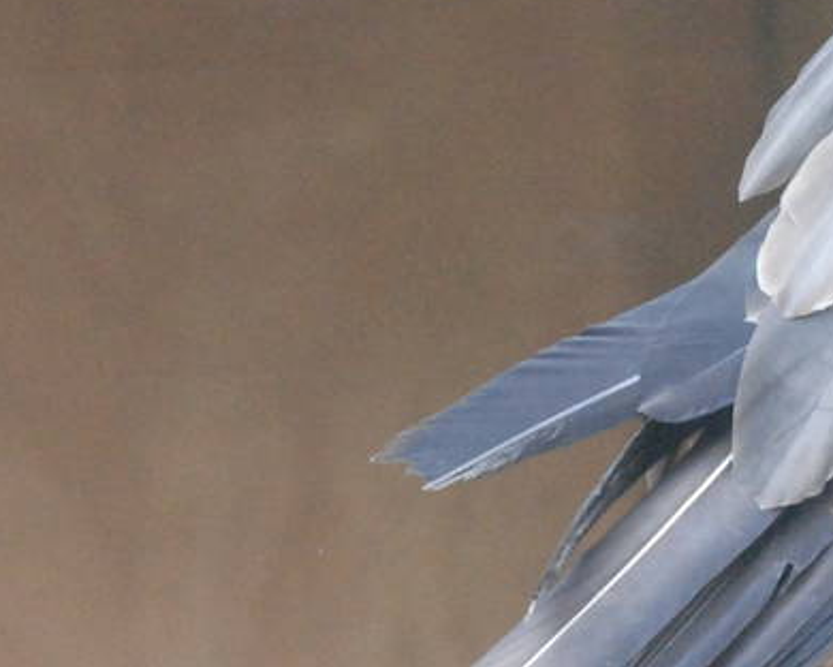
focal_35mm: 982
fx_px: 24210
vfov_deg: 1.6
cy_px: 52
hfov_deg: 2.0
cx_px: 1188
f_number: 8
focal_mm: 170
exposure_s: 1/160
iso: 1600
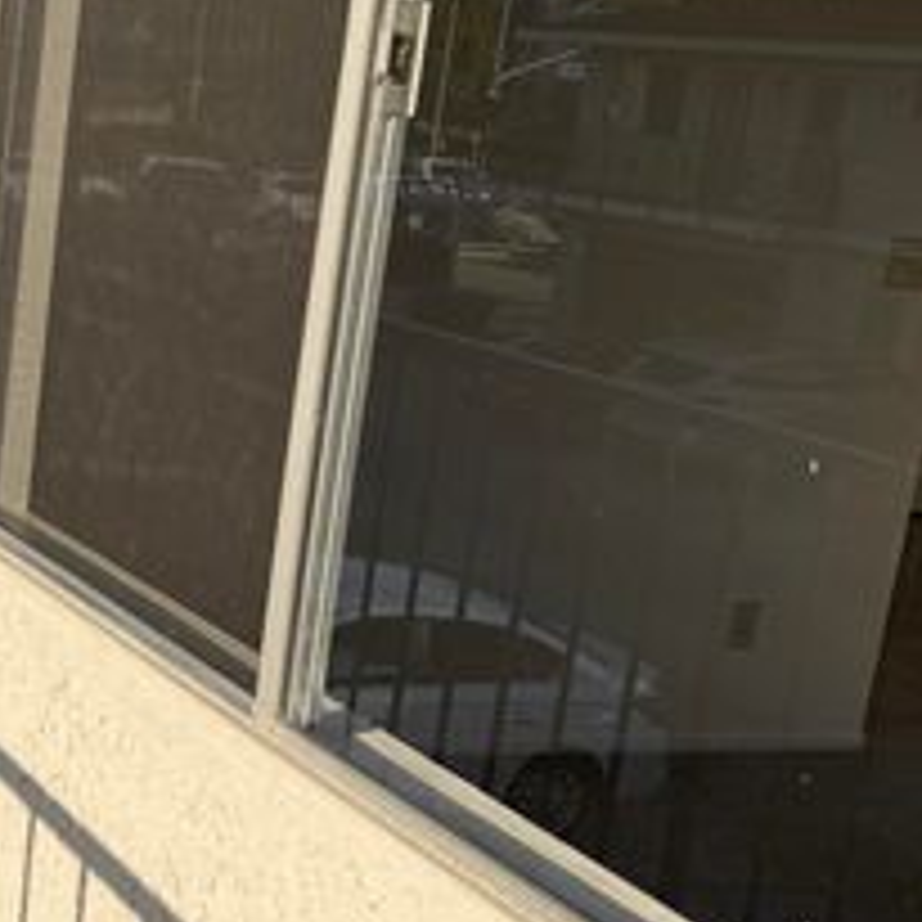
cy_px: 578
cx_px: -180
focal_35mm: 69
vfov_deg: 24.9
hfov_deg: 23.0
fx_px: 2079
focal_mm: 6.76
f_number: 1.78
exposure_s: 1/2232
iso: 80
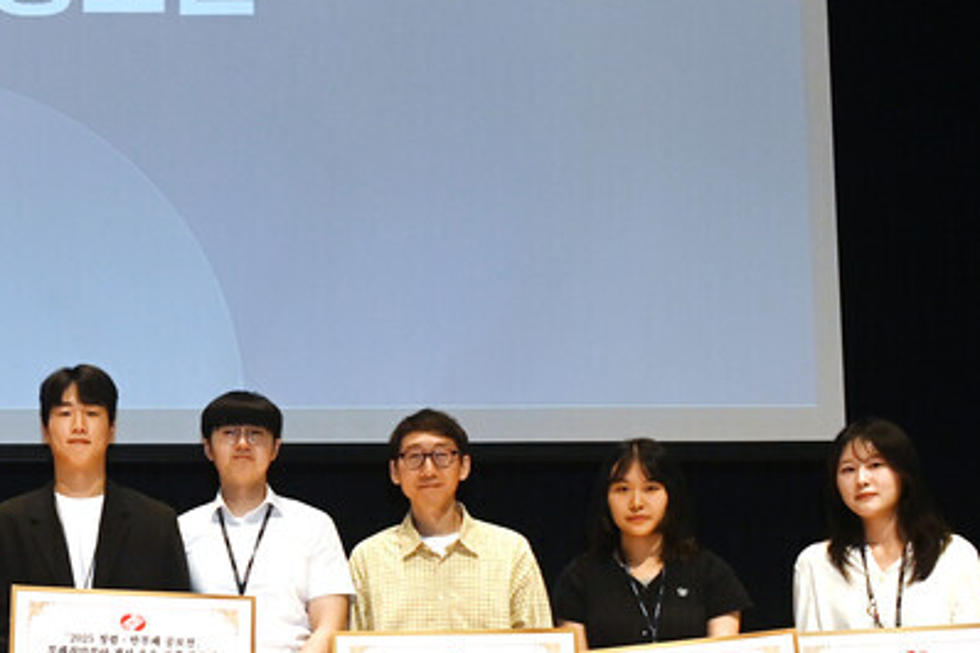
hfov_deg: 27.1
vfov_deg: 19.2
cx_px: -27
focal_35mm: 70
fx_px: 1905
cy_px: 557
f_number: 5.6
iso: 800
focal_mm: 29
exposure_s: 1/250
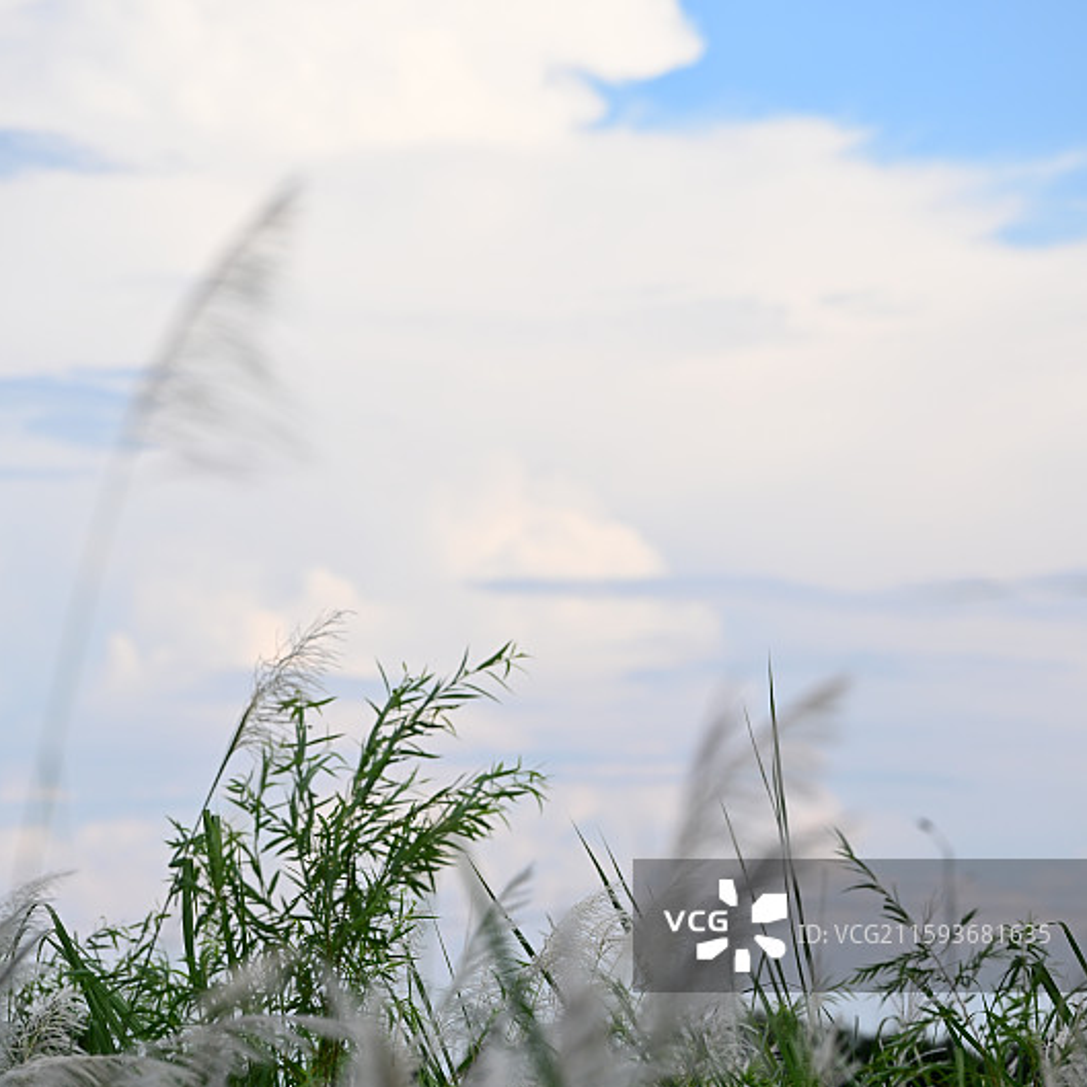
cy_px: 540
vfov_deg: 6.8
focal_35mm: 257
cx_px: 544
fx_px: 9130
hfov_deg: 6.8
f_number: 5
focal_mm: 200
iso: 200
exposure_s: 1/1250
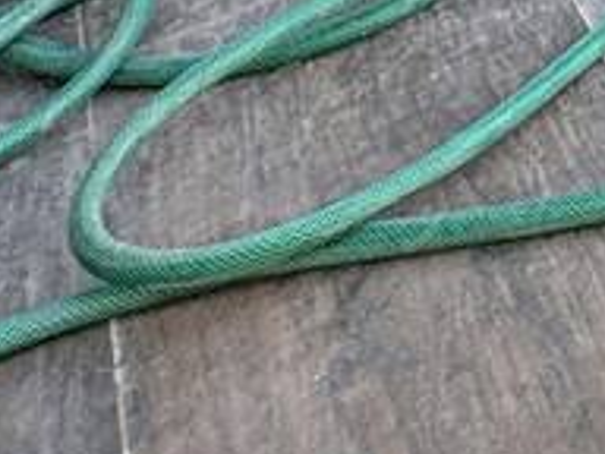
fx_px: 1835
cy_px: -1129
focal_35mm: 105
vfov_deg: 9.2
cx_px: 1525
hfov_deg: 13.1
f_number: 2.2
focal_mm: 2.22
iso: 40
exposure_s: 1/246
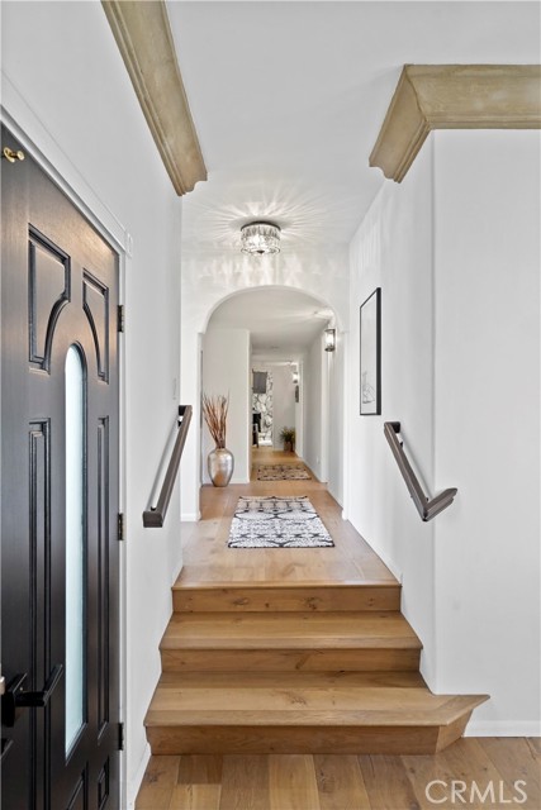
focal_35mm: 23
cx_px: 270
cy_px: 405
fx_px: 518
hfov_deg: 55.1
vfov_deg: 76.1
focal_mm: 23
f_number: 7.1
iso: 6400
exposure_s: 1/30
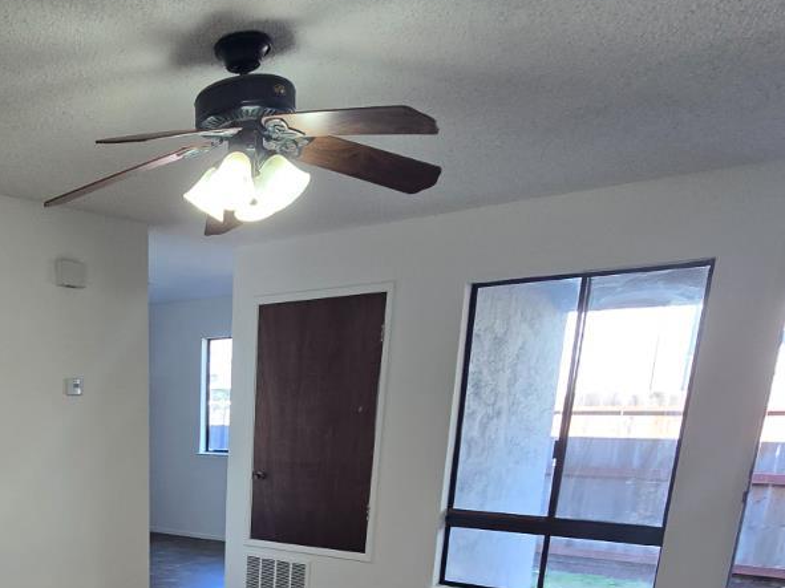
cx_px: 124
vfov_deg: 35.8
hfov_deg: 50.9
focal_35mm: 33
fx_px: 748
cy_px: 663
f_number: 2.2
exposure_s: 1/60
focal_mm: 2.2
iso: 80
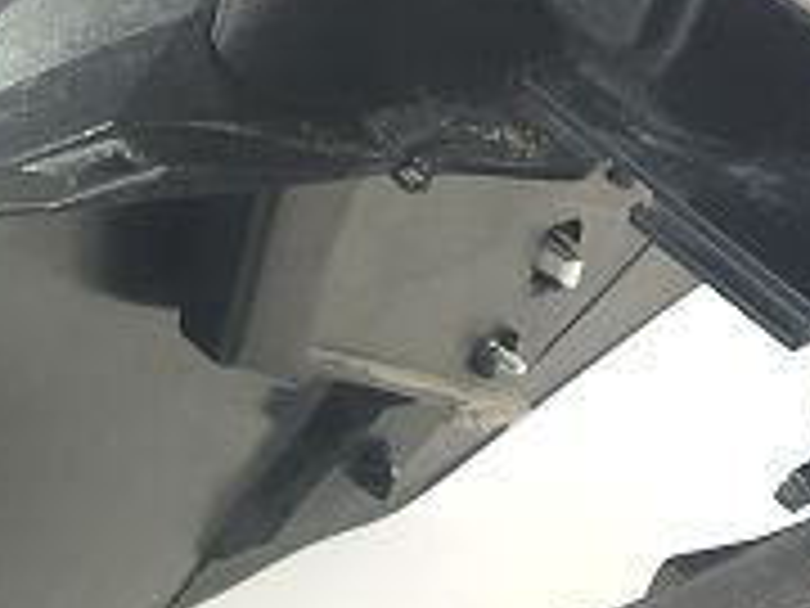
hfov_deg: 11.0
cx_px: 405
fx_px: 4212
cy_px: 383
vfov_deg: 8.2
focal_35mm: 180
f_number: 1.79
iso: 447
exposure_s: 1/50
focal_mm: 4.71
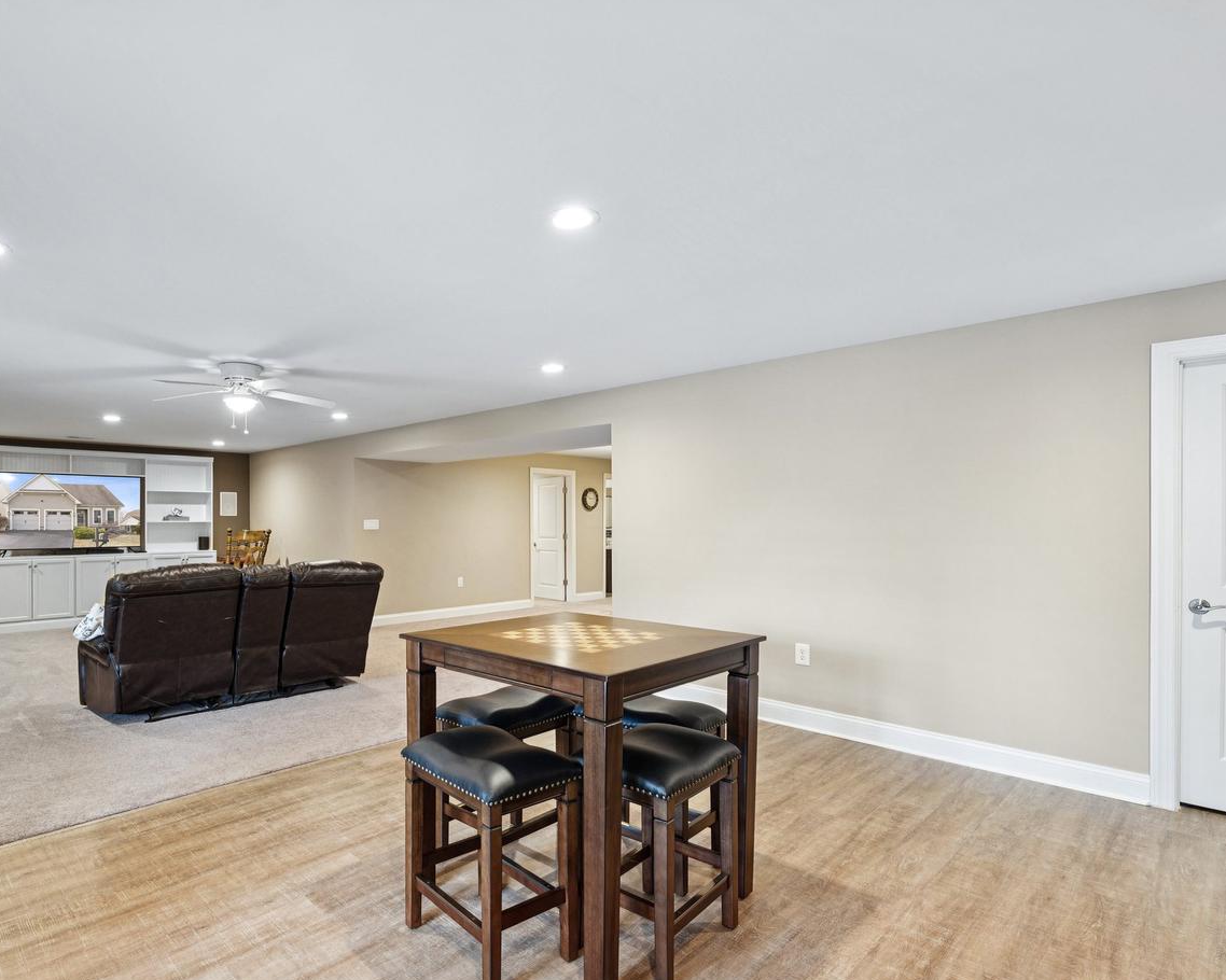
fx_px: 689
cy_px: 512
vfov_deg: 70.8
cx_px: 475
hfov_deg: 82.0
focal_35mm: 19
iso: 200
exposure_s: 1.3
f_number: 8
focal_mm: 16
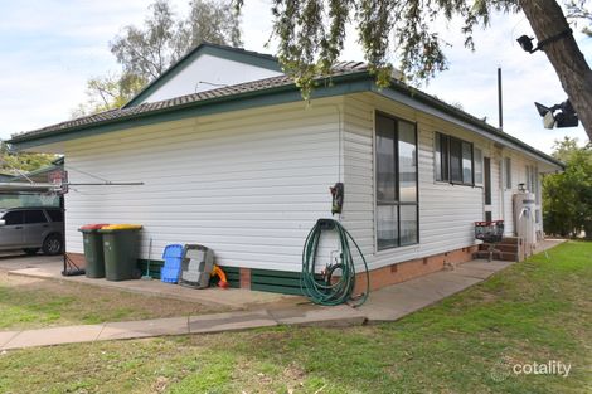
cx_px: 296
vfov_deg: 43.6
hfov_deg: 61.9
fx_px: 493
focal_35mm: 30
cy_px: 197
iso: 100
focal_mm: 20
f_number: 8
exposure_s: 1/250
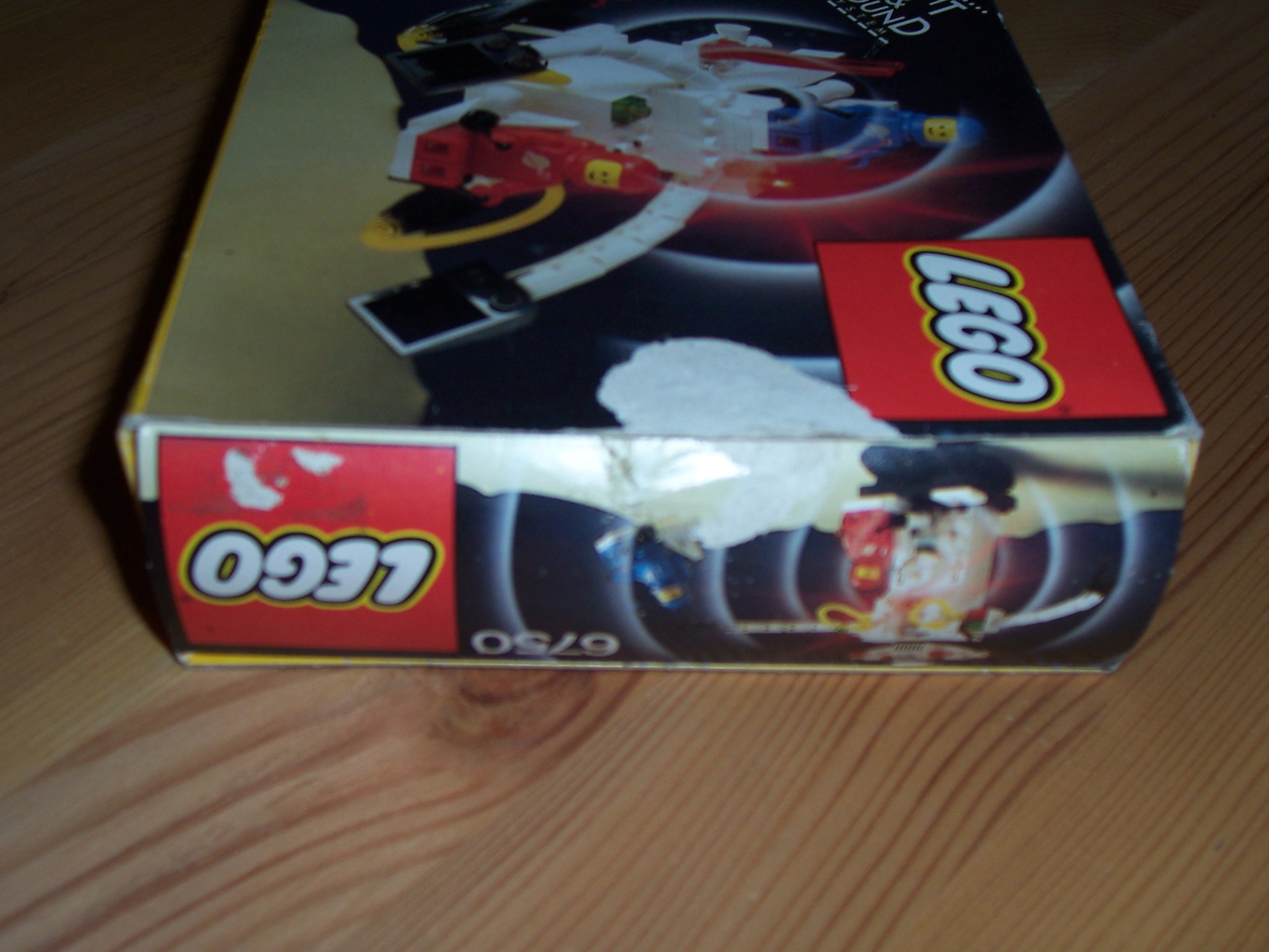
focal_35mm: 42
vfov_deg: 34.3
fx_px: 1540
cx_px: 634
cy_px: 476
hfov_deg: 44.8
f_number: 3
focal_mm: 7
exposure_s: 1/60
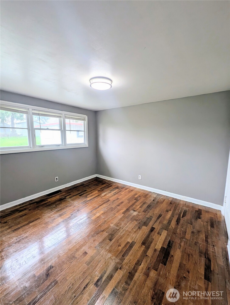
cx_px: 115
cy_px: 152
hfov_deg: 90.1
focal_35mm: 13
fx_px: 115
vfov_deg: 106.1
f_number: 2.2
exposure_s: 1/60
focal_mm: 1.95
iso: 52
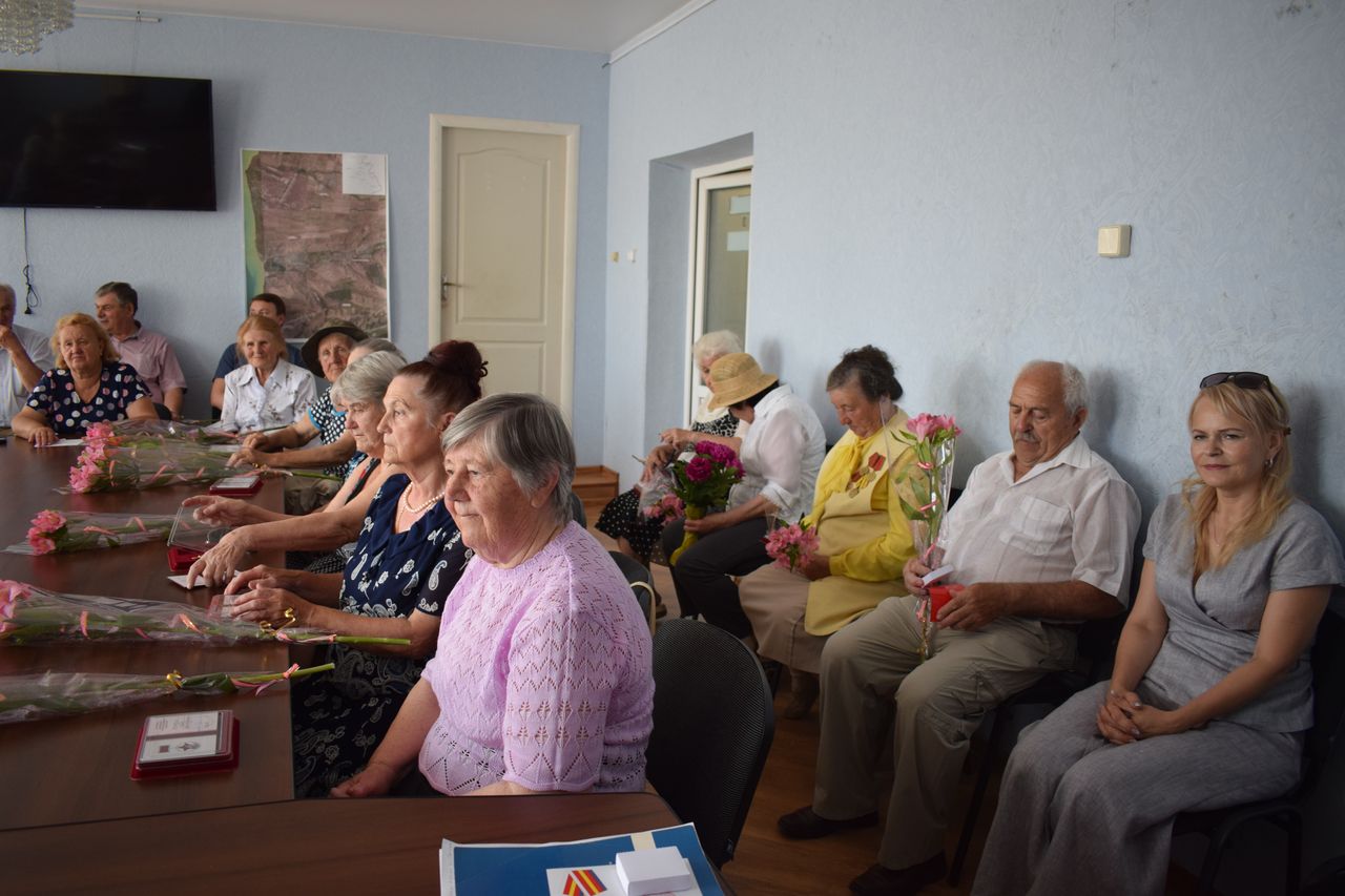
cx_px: 672
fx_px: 1009
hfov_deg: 67.4
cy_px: 448
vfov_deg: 47.9
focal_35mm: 27
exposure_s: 1/60
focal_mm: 18
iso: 640
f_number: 4
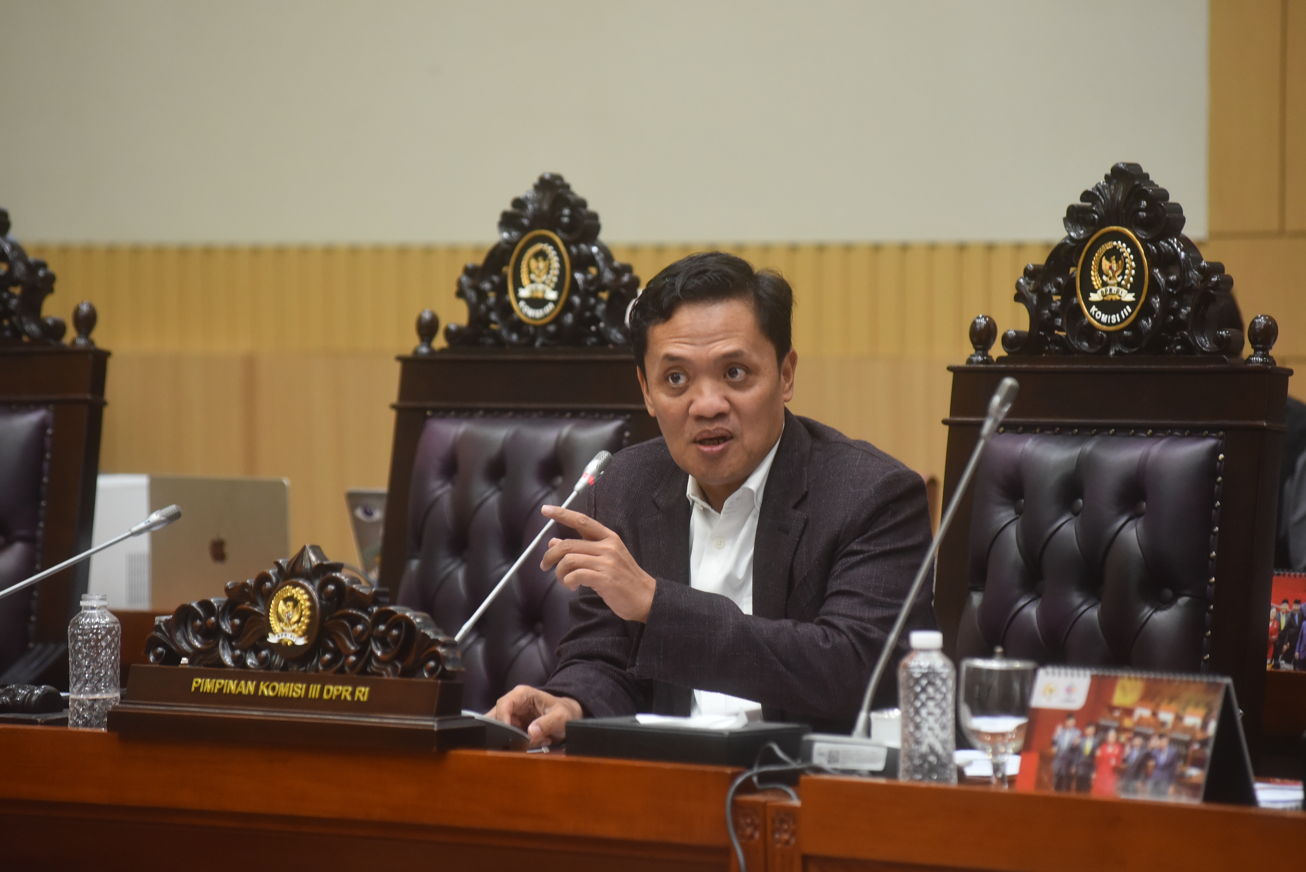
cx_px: 653
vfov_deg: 6.9
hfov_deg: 10.3
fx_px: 7258
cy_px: 436
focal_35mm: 200
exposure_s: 1/250
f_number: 4
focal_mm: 200
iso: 2500
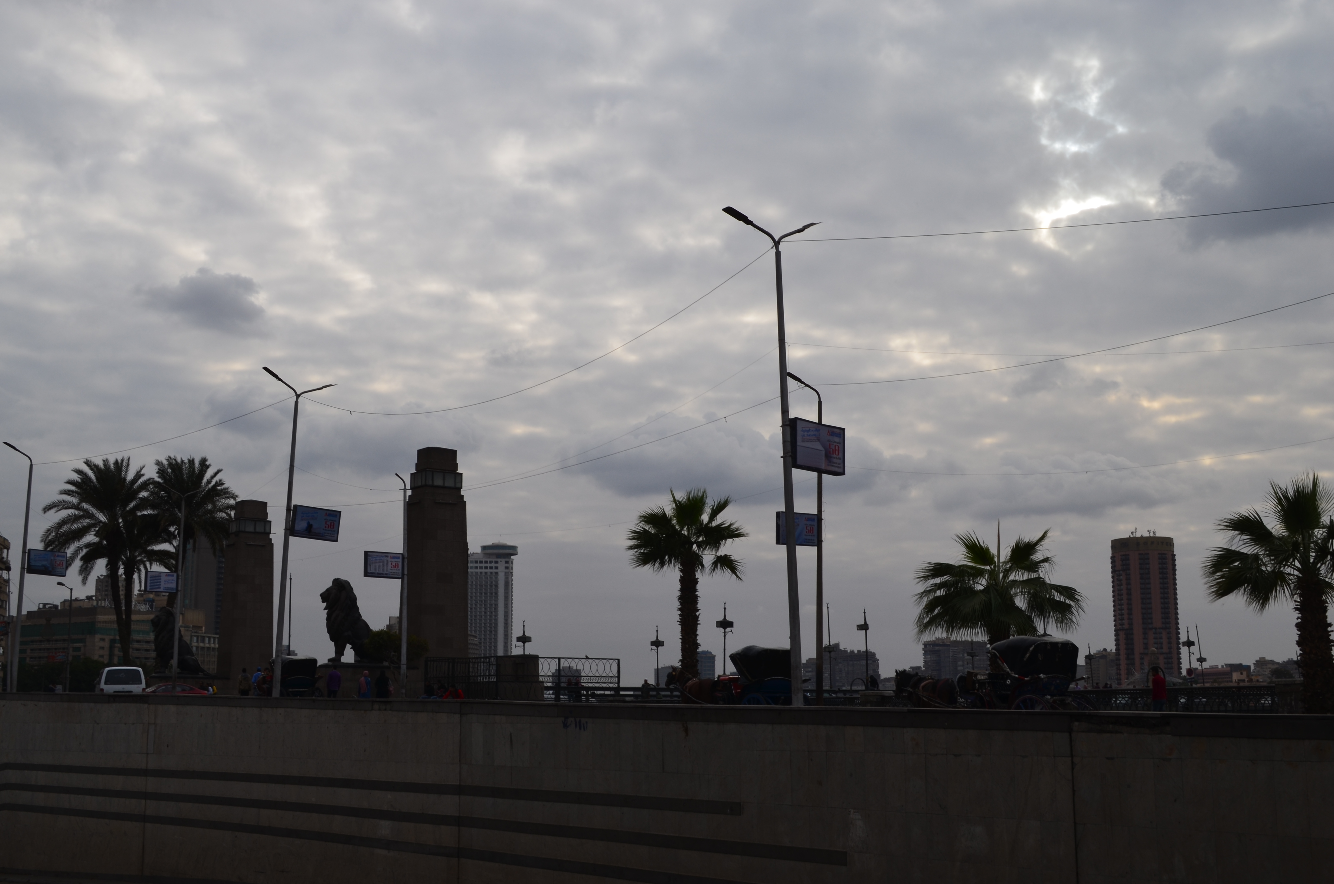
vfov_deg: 31.8
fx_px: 1553
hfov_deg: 46.5
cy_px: 442
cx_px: 667
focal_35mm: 42
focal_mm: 28
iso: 100
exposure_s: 1/160
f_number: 11
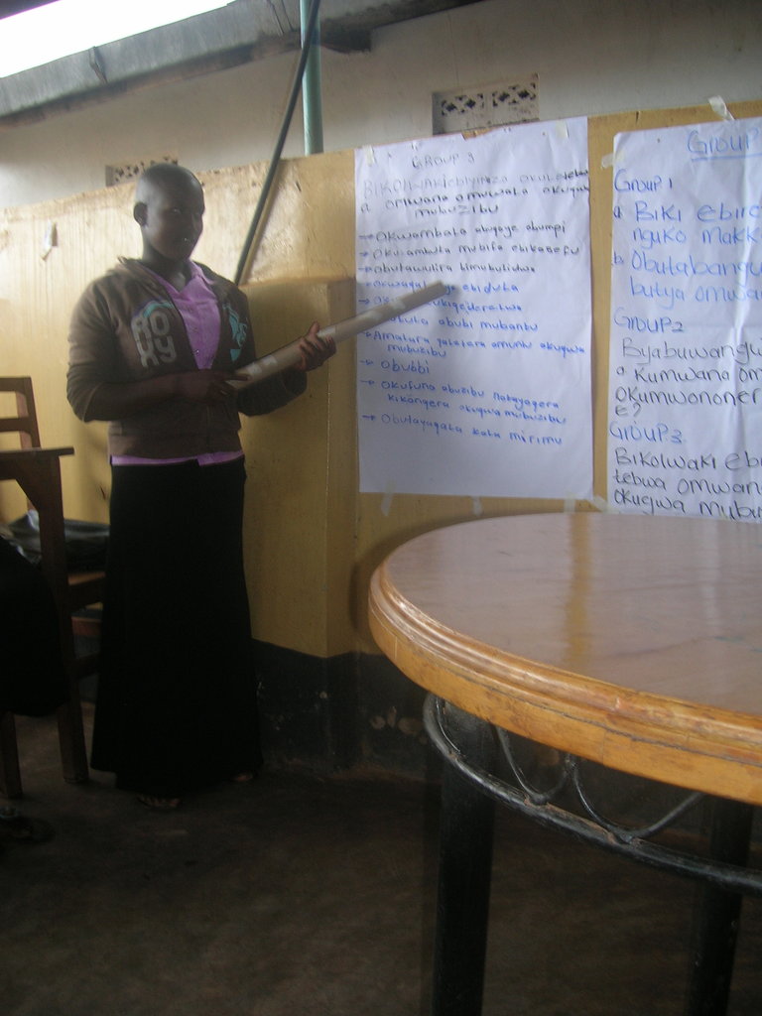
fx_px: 998
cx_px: 381
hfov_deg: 41.8
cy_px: 508
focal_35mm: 34
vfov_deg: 54.0
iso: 50
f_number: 2.9
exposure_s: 1/30
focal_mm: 5.7
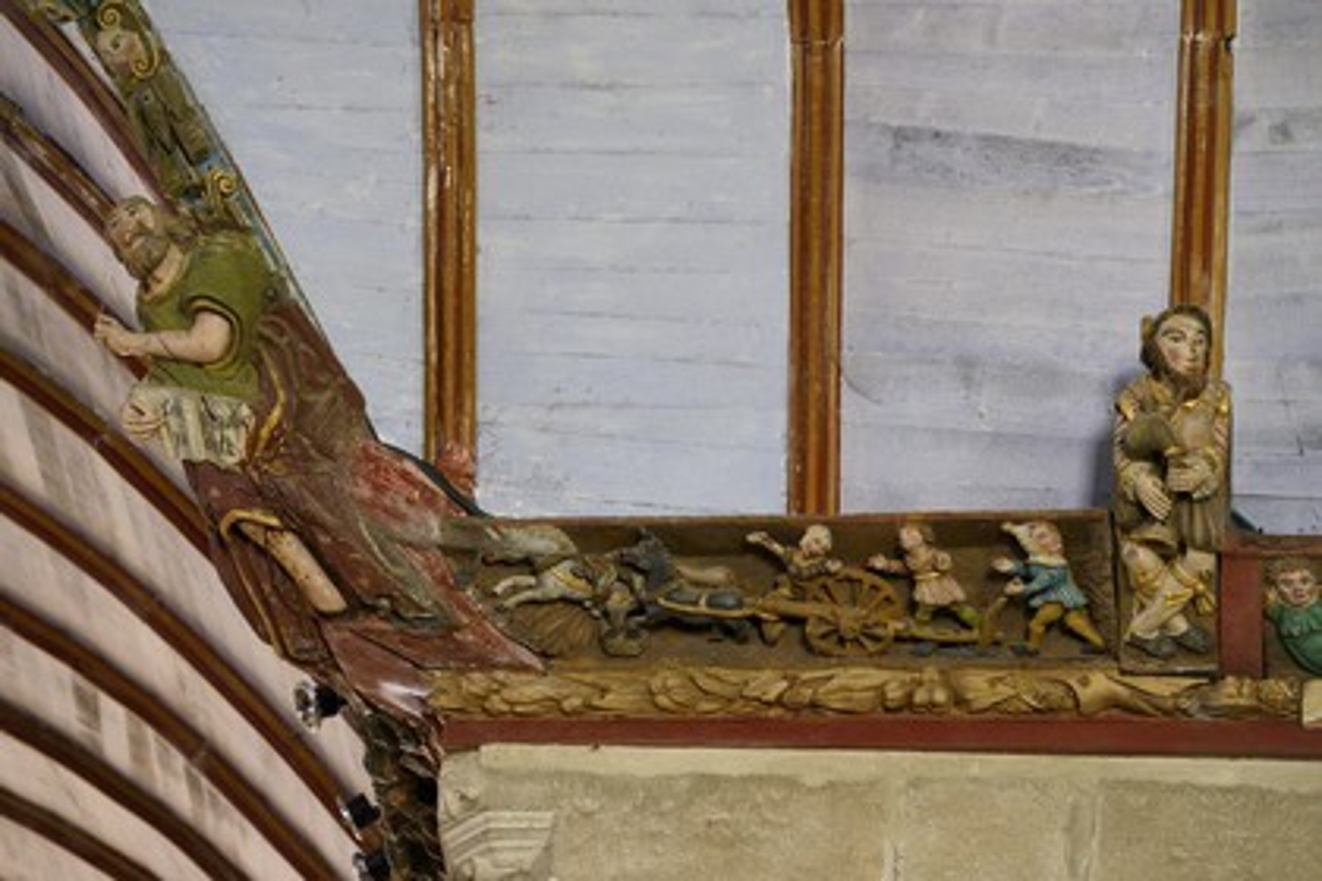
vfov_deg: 10.2
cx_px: 661
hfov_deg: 15.2
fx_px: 4957
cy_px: 440
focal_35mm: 135
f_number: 4.5
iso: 1600
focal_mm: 135
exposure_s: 1/50
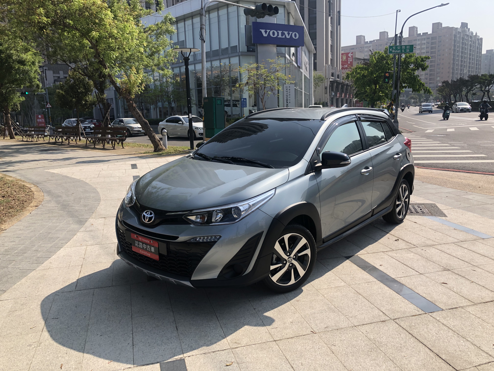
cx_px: 247
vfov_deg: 49.7
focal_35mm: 28
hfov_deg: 63.4
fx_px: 400
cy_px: 186
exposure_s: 1/1799
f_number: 1.8
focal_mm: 3.99
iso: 20
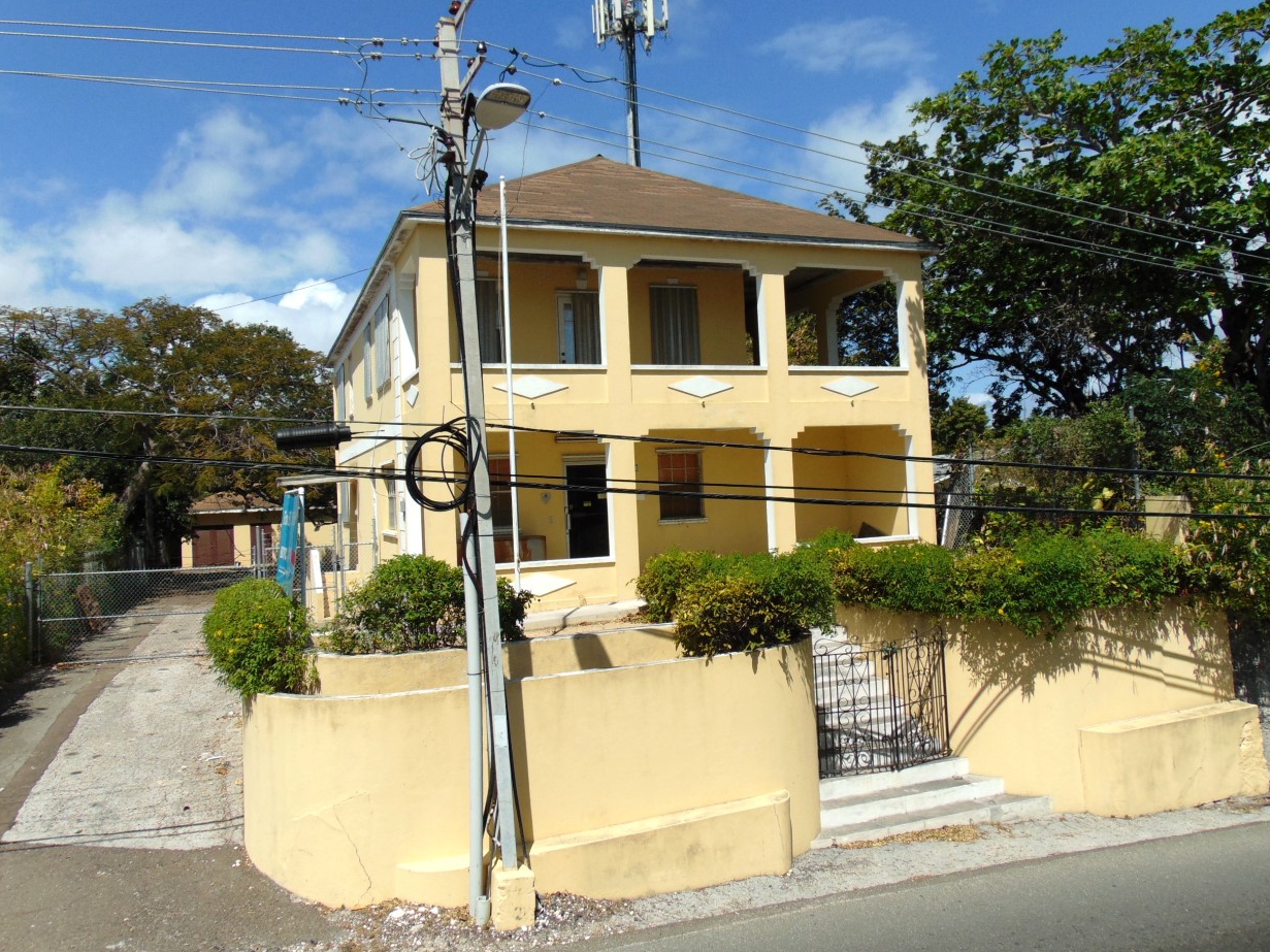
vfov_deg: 53.0
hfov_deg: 67.3
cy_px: 459
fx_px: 954
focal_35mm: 26
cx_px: 641
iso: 80
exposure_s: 1/320
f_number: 7.7
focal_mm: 4.5
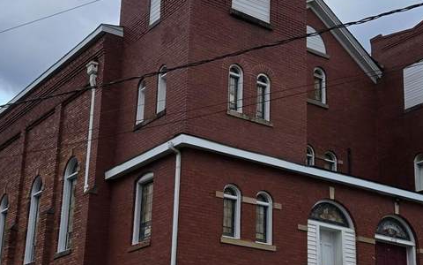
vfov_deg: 20.0
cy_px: 162
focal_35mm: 65
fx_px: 749
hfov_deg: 31.4
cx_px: 251
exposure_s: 1/180
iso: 64
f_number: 1.8
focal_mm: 5.4
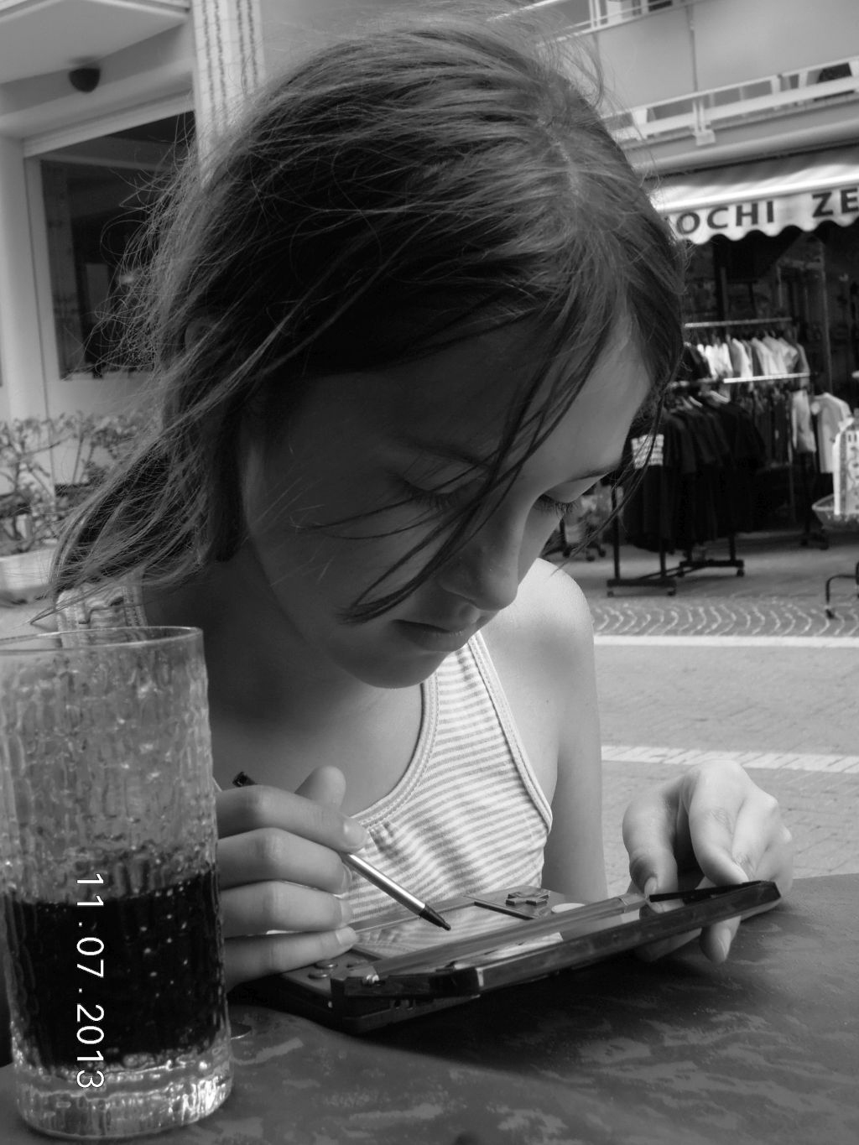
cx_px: 430
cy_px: 572
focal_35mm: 50
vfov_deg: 38.2
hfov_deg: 29.1
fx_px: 1654
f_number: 3.7
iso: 320
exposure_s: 1/125
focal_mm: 9
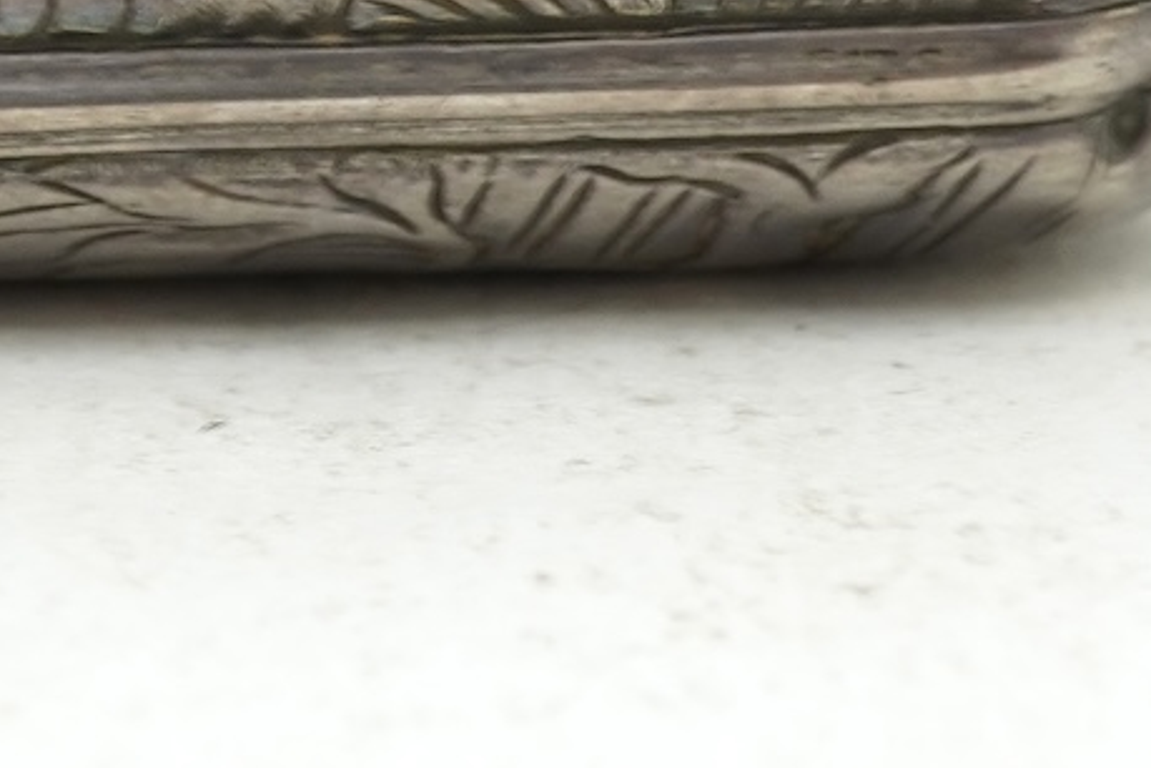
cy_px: -309
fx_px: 4891
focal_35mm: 153
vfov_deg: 8.8
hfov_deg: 13.2
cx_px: -36
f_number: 13
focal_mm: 30
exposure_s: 1/50
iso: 640
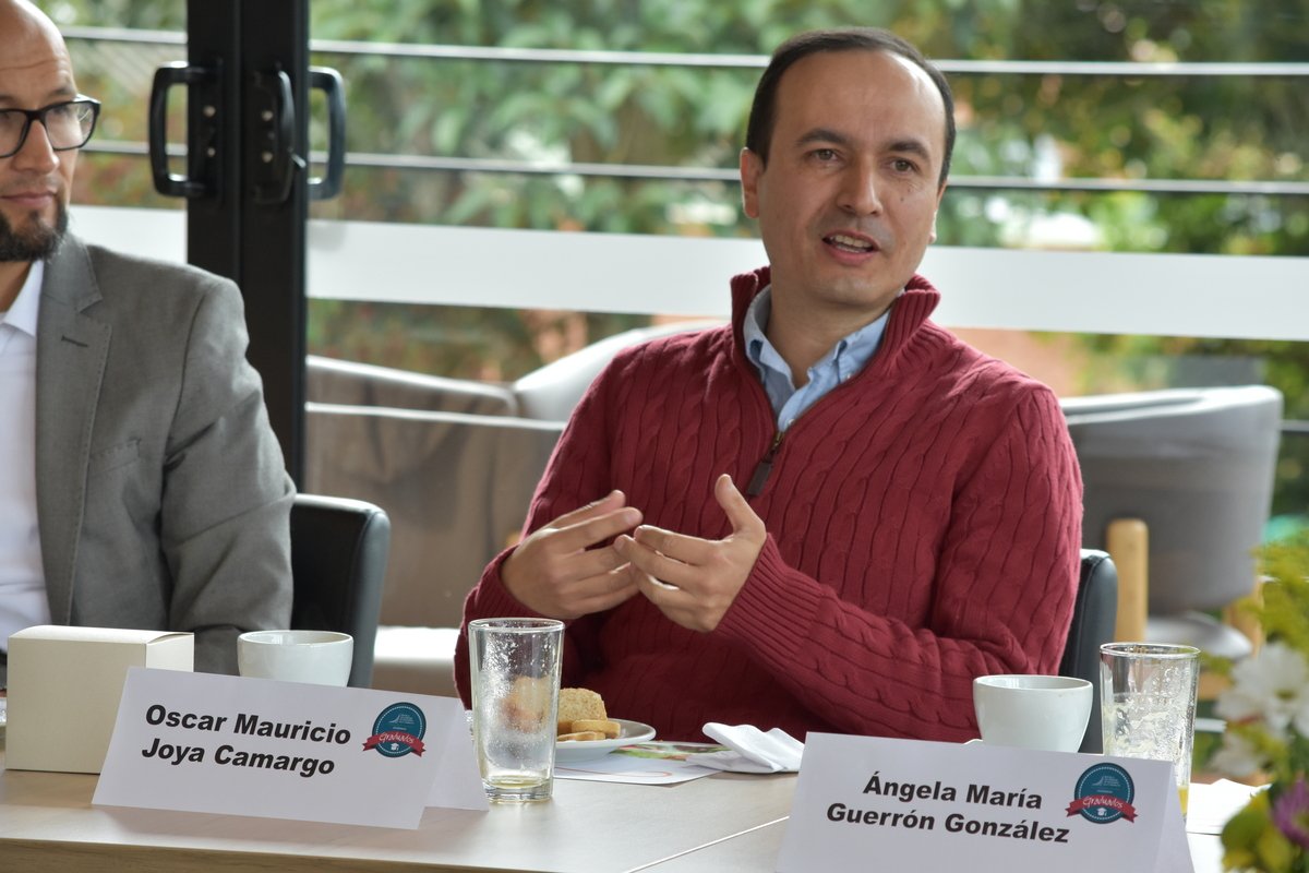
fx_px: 6544
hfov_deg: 11.4
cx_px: 654
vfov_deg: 7.6
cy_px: 436
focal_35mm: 180
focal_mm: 120
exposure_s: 1/250
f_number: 8
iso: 800
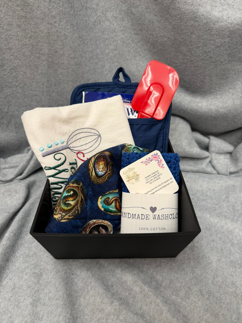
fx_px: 224
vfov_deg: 71.6
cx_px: 121
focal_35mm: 24
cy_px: 162
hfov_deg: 56.8
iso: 125
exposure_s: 1/60
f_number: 1.78
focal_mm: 6.76
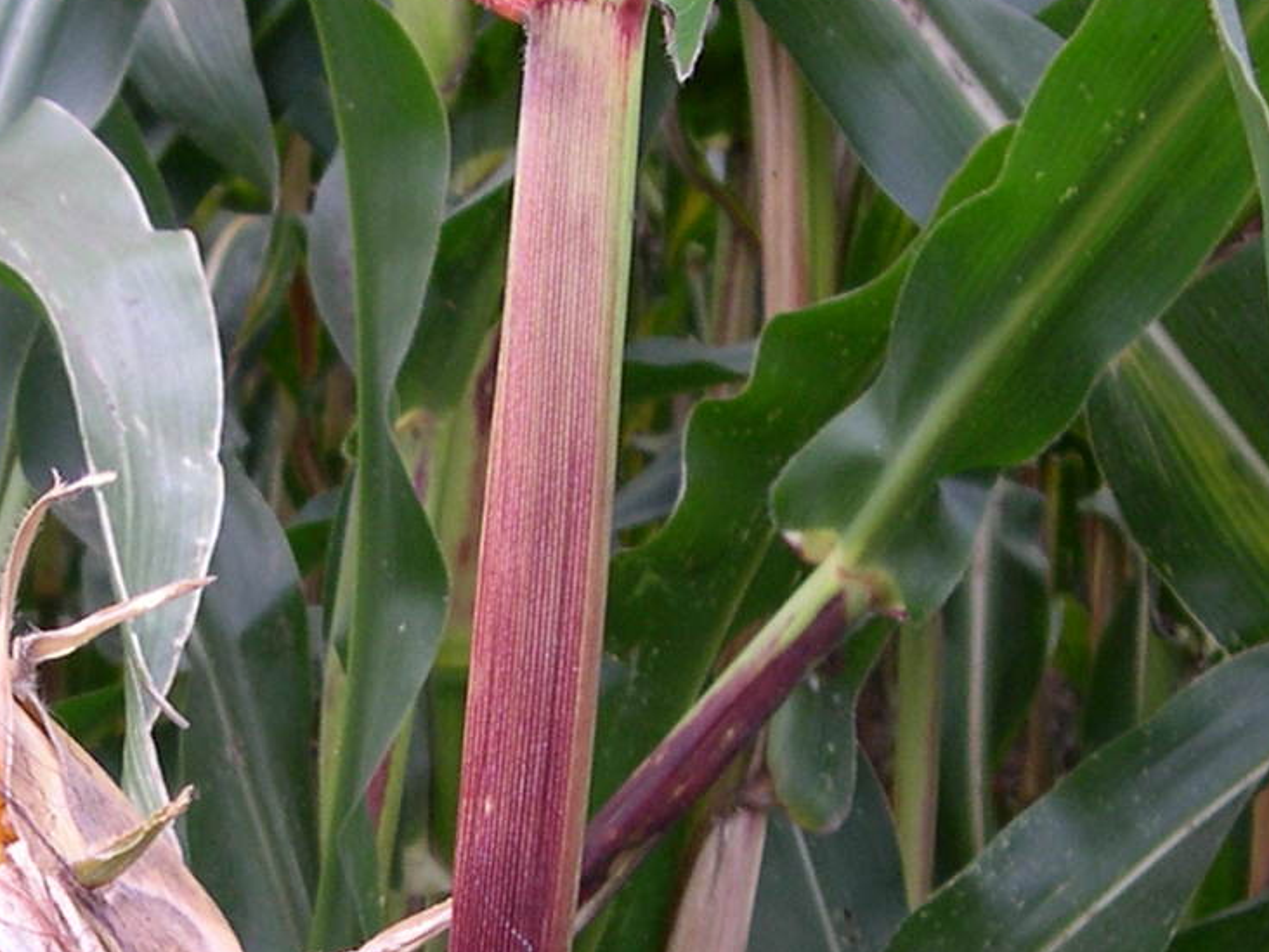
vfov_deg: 12.4
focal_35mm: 118
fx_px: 4326
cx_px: 68
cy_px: 910
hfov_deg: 16.4
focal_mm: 8
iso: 100
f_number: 2.8
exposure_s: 1/79
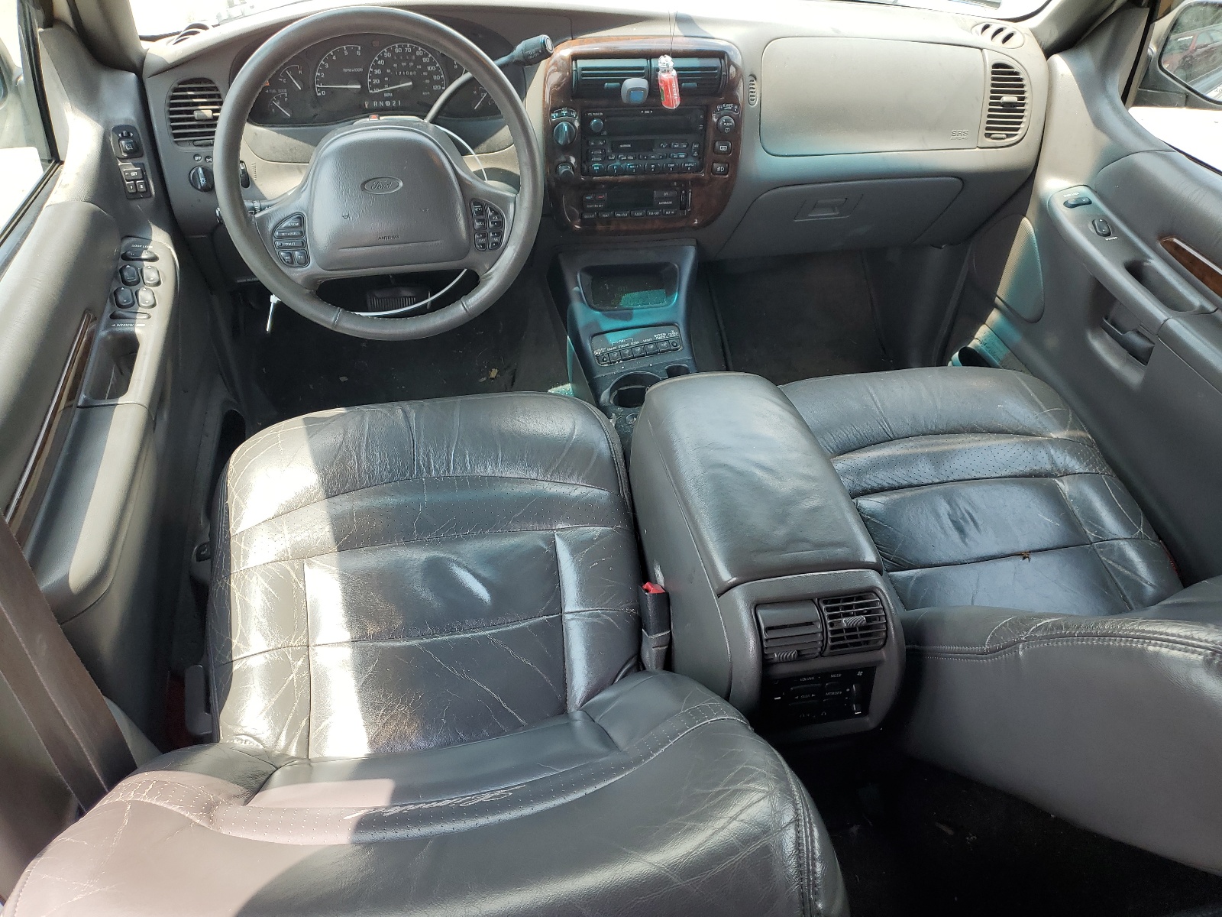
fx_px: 918
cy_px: 458
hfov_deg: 67.3
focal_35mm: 26
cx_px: 611
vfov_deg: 53.1
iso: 50
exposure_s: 1/312
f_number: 1.5
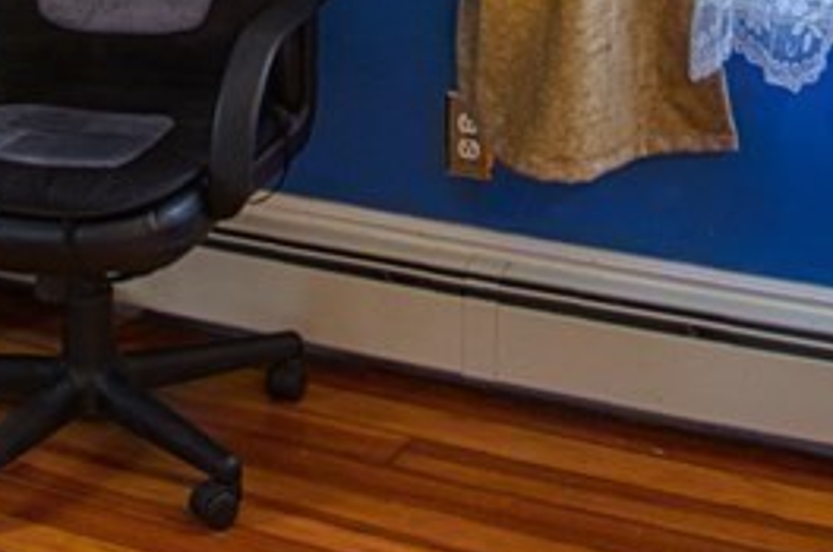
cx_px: 360
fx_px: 2148
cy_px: -435
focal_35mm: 93
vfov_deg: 13.2
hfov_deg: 21.9
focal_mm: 16
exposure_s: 1/50
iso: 320
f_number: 3.5
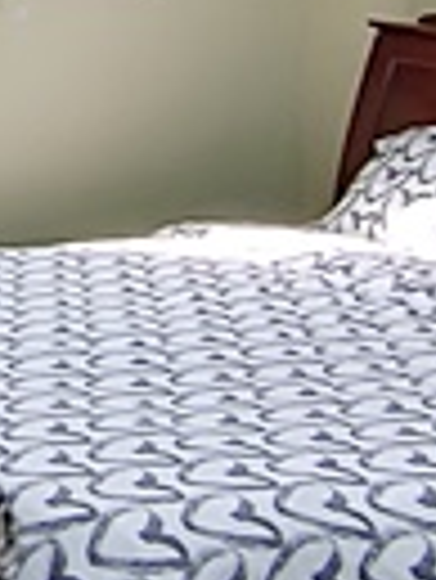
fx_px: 1593
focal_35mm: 95
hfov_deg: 12.3
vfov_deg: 19.3
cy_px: -146
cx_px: -620
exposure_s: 1/30
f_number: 2.4
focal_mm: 1.75
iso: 100
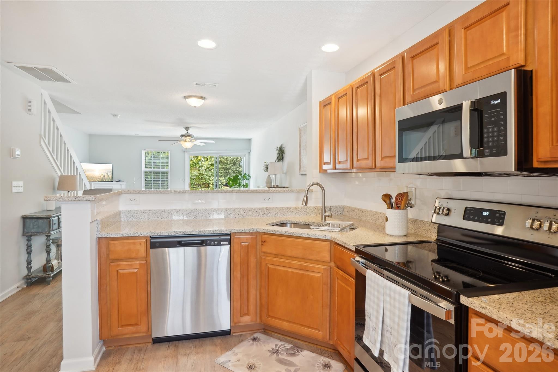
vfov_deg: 67.4
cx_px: 279
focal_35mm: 18
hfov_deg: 90.0
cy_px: 186
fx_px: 279
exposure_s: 1/15
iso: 400
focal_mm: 18
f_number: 8
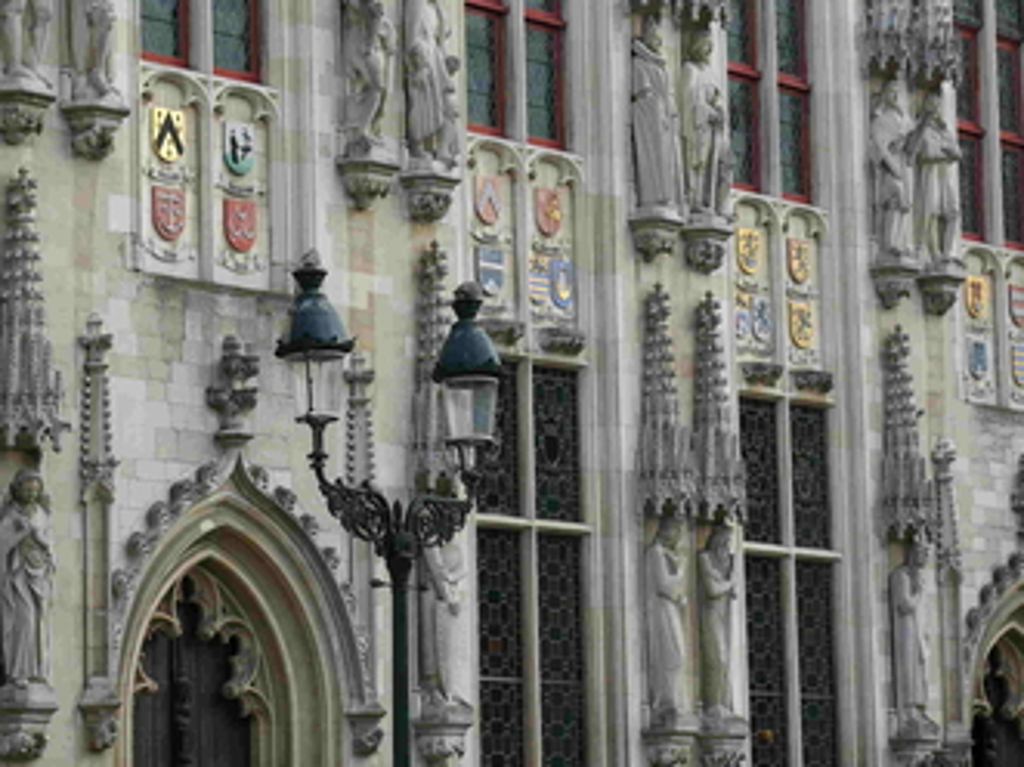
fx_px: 4254
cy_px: 247
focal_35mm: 144
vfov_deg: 10.3
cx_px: 473
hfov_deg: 13.7
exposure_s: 1/125
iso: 100
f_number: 6.7
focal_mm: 55
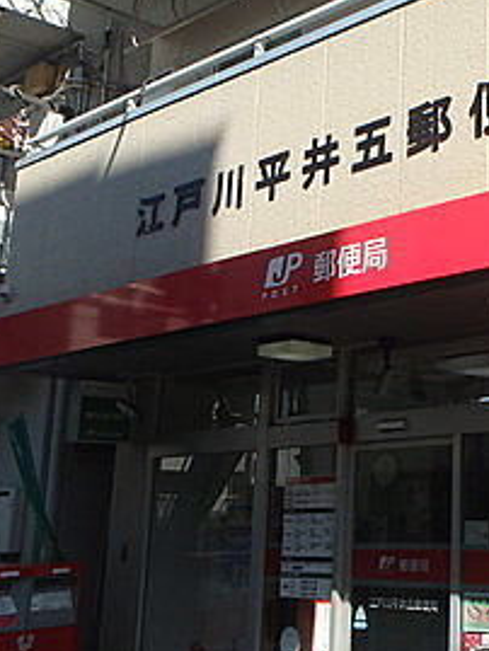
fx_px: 941
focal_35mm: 50
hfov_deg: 25.8
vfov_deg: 38.1
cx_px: 600
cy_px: 278
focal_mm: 3.7
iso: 125
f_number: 3.5
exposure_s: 1/1000
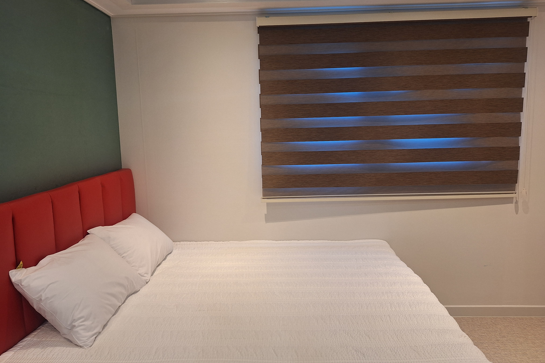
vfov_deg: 53.1
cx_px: 272
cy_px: 174
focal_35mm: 24
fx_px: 363
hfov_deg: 73.7
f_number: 1.8
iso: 100
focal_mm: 5.54
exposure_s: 1/40
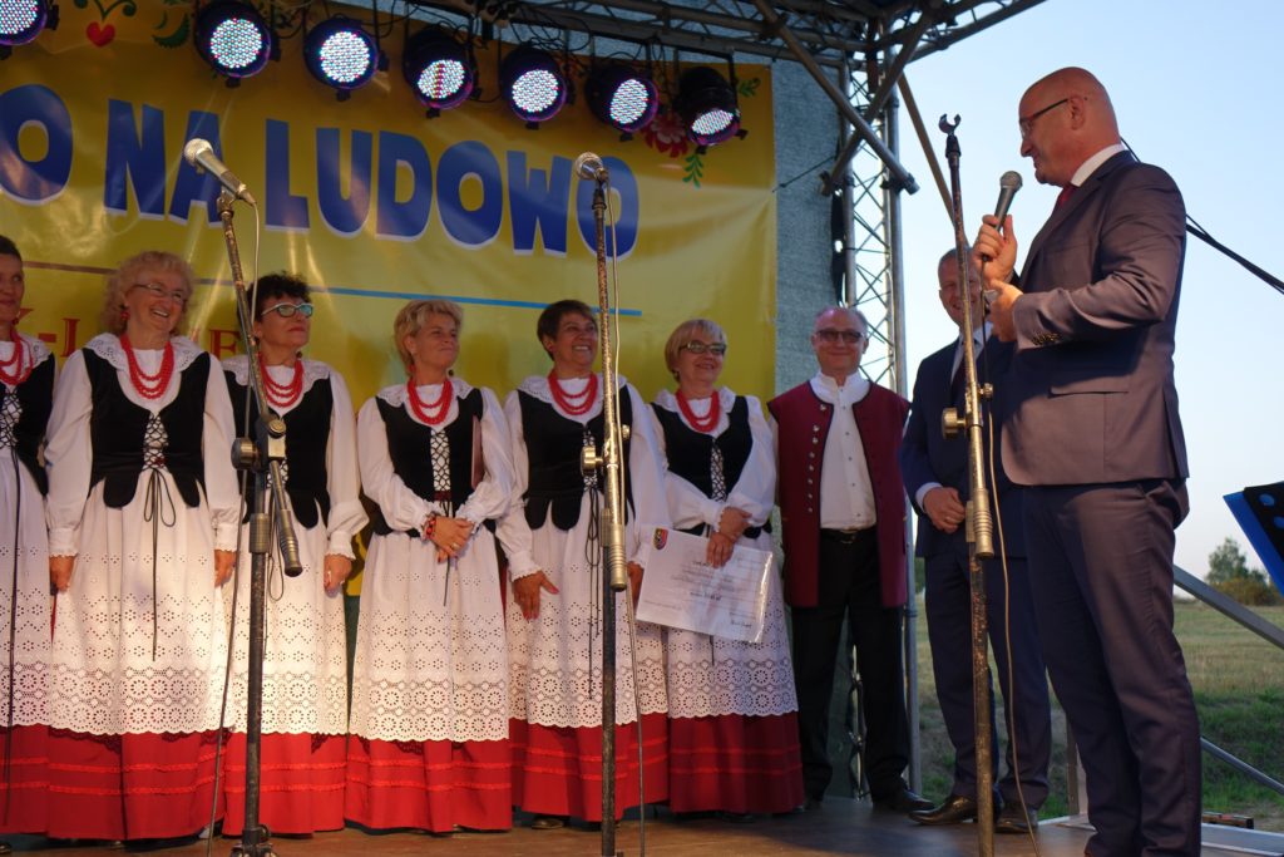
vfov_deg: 28.7
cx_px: 642
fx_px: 1676
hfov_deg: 41.9
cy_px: 428
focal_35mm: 47
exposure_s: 1/80
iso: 125
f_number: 2.8
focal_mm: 17.11
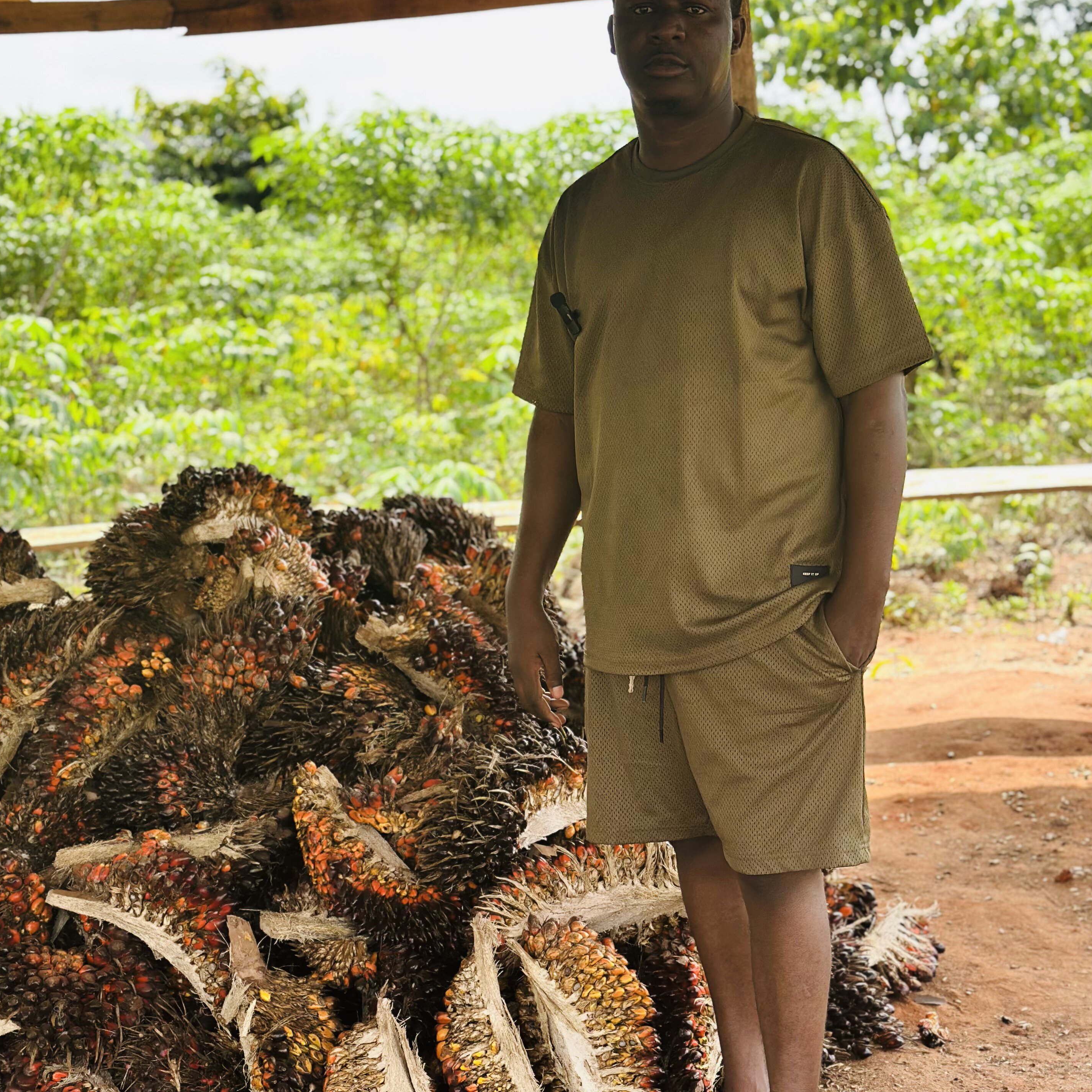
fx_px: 2141
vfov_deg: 28.6
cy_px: 629
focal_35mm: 60
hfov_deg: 28.6
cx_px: 552
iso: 80
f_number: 1.78
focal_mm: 6.86
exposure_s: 1/858
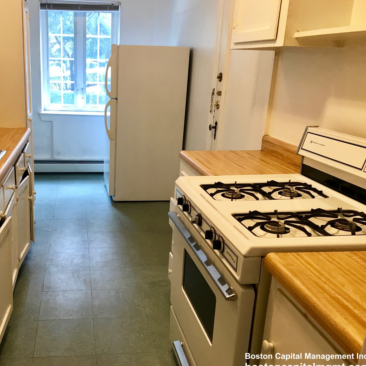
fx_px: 407
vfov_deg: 48.4
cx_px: 120
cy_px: 187
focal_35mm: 34
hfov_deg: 47.6
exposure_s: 1/24
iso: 32
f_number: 1.8
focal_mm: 3.99
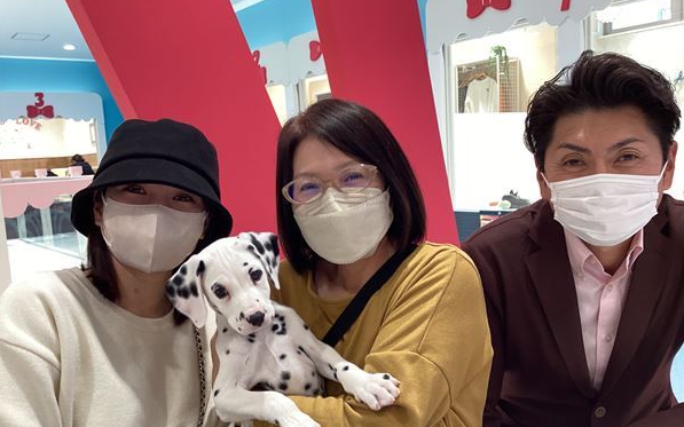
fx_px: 615
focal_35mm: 33
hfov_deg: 58.1
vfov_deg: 38.3
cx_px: 341
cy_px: 235
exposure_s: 1/60
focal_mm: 3.3
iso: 64
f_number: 2.4
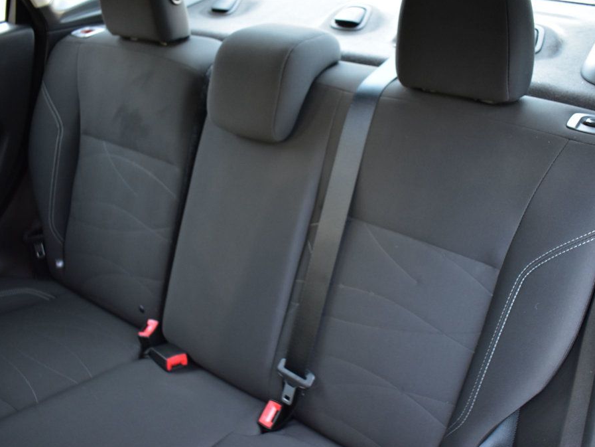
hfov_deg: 53.1
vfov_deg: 41.2
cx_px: 325
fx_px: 594
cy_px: 223
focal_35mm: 35
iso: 1600
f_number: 3.8
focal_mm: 21
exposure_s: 1/4
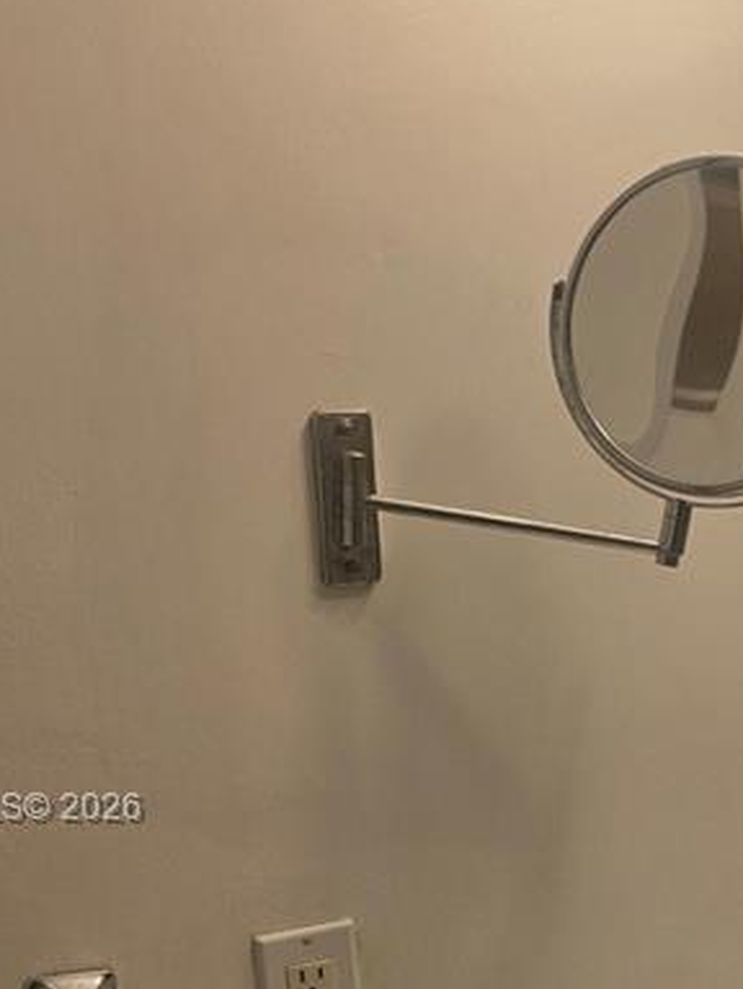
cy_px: 811
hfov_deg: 19.6
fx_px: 2057
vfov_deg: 26.4
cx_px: 826
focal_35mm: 72
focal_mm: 6.3
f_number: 1.7
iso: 25
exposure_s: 1/120
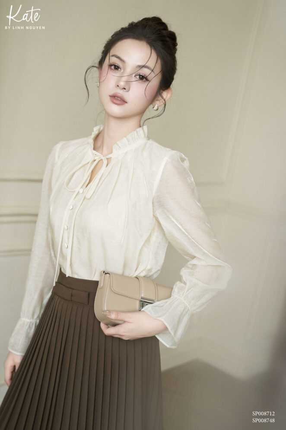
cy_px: 215
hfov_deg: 27.0
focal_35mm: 50
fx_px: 596
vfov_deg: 39.6
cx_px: 143
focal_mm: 50
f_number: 2.8
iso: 800
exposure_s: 1/320
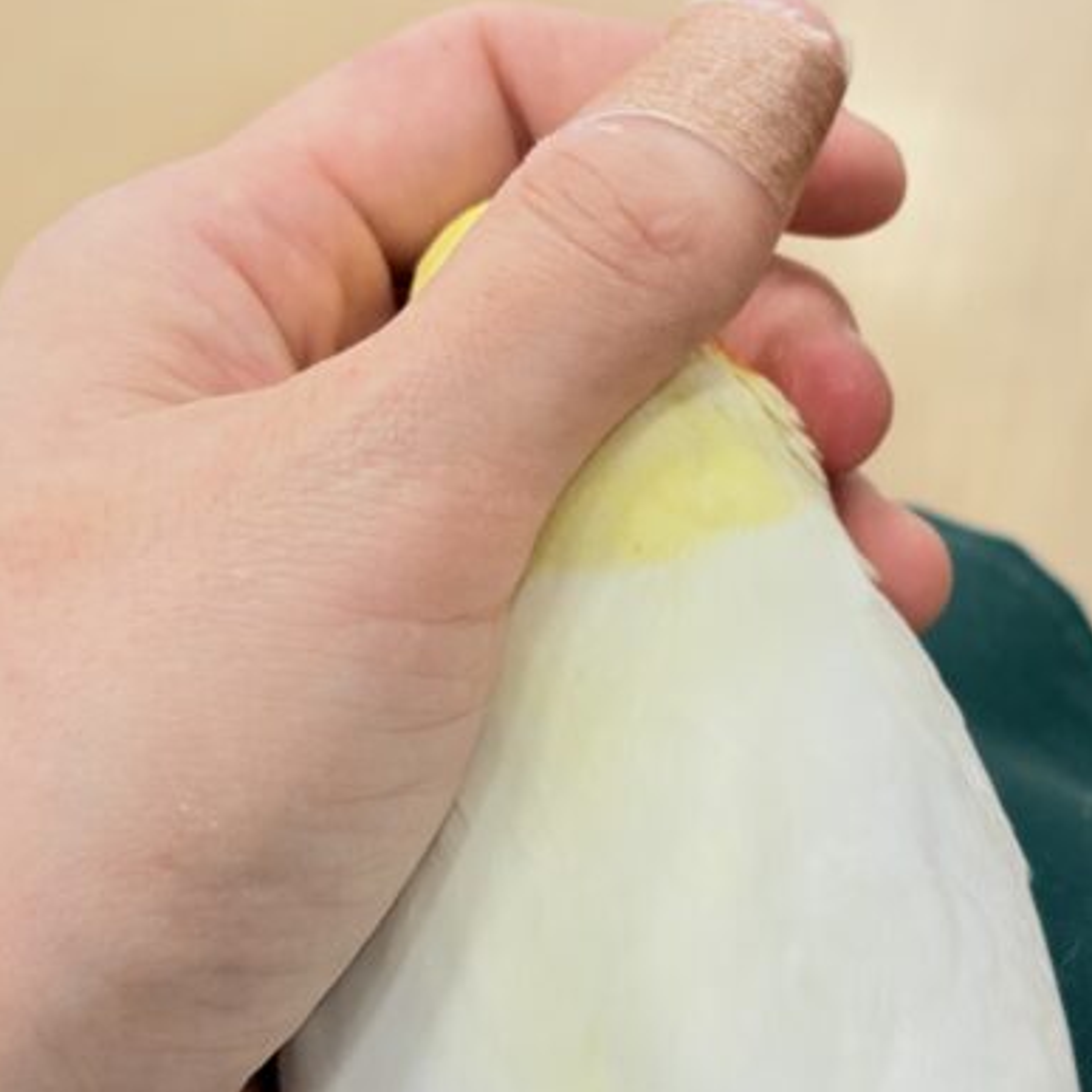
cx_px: 714
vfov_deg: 22.8
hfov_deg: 22.7
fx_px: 2712
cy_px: 514
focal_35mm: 76
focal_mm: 5.96
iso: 50
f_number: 1.6
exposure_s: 1/50
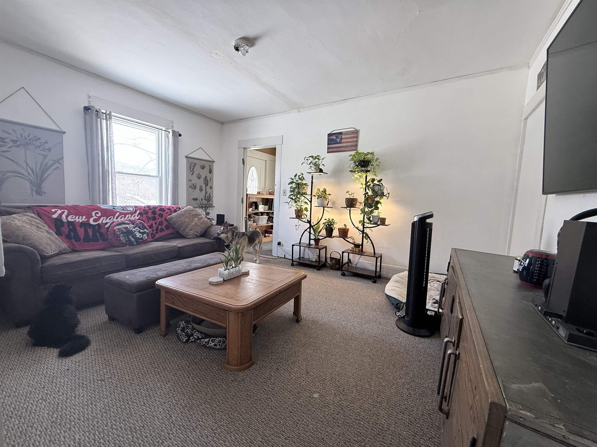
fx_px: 241
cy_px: 224
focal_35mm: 14
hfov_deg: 102.1
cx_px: 298
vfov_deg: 85.7
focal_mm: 2.22
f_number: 2.2
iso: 200
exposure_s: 1/60
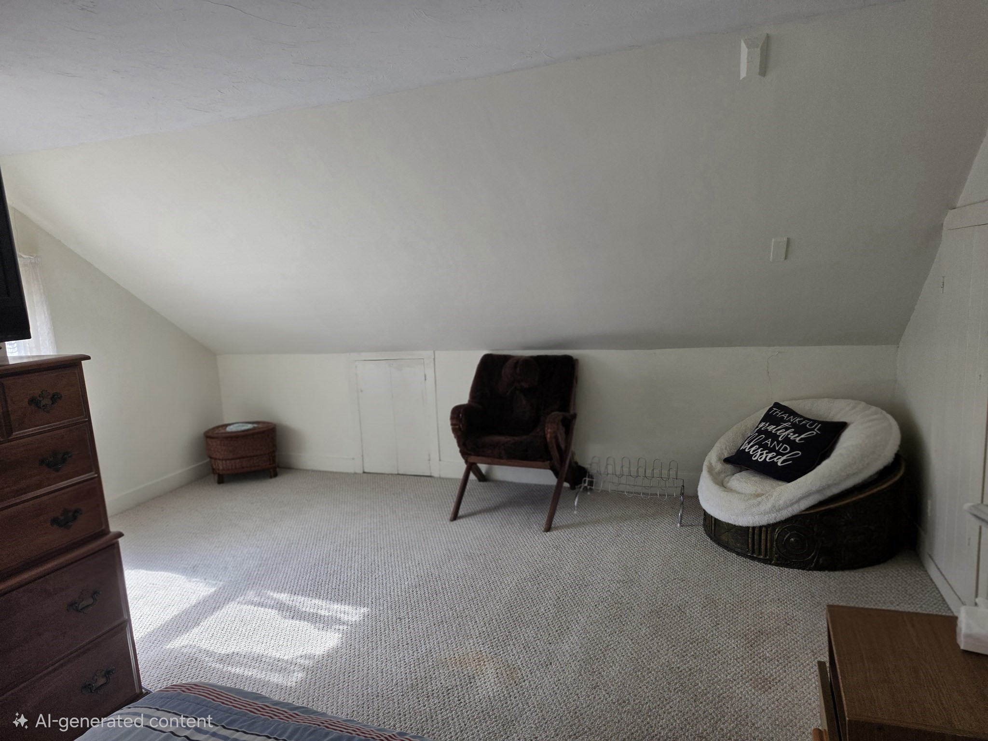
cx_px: 494
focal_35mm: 23
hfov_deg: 73.9
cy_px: 370
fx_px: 656
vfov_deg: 58.9
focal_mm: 6.25
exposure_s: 1/182
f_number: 1.7
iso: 50
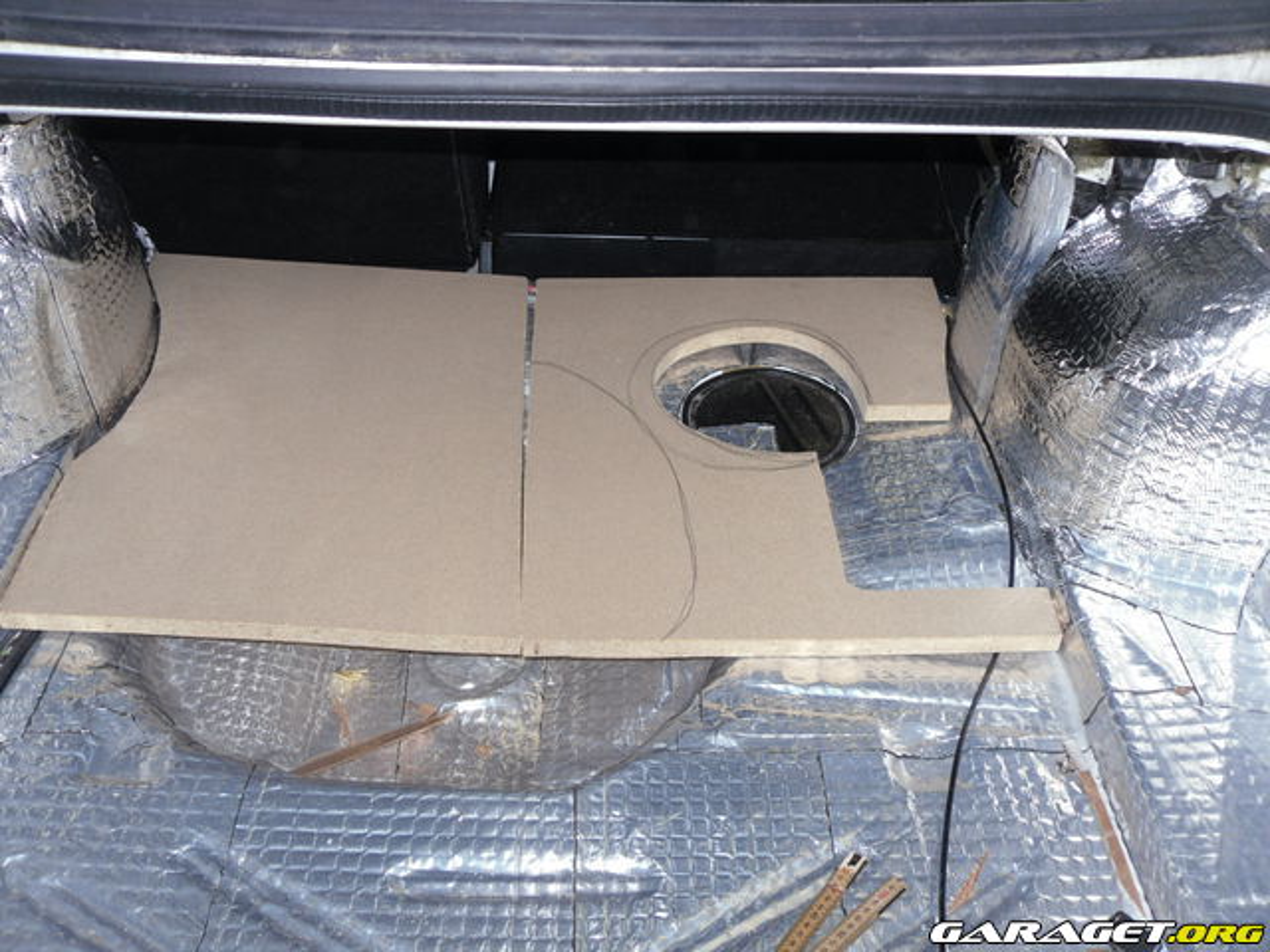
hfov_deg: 52.6
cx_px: 635
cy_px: 476
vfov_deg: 40.7
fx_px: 1284
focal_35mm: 35
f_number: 3.5
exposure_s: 1/45
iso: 80
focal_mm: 6.3
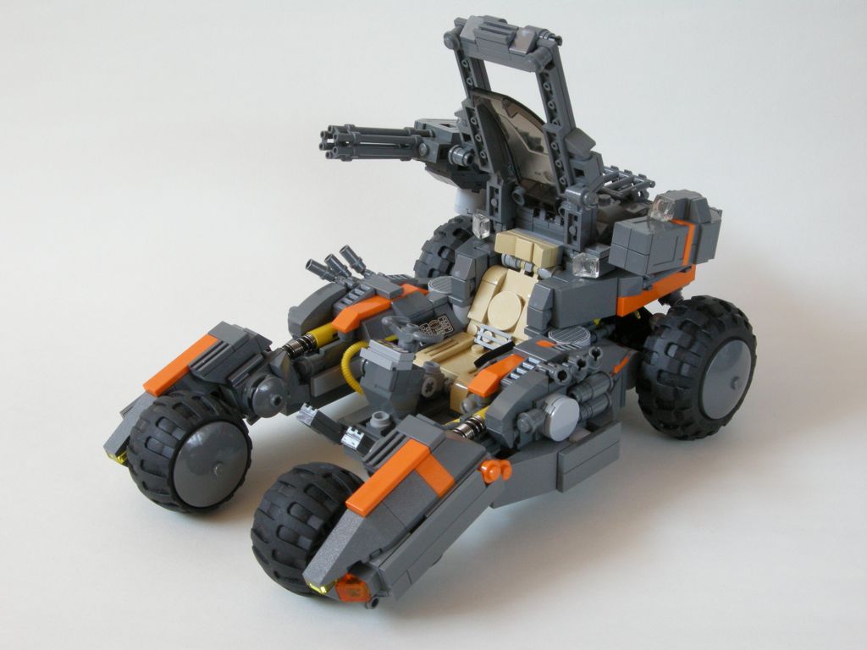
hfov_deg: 31.2
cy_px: 325
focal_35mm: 62
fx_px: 1553
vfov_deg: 23.7
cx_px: 434
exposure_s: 1/2.6
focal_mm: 12.9
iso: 200
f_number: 7.7
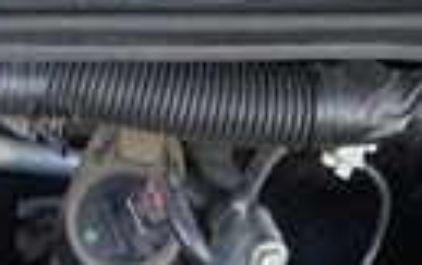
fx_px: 1969
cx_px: -304
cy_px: 834
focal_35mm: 171
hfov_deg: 11.5
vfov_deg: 6.8
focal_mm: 4.25
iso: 25
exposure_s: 1/163
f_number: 1.8
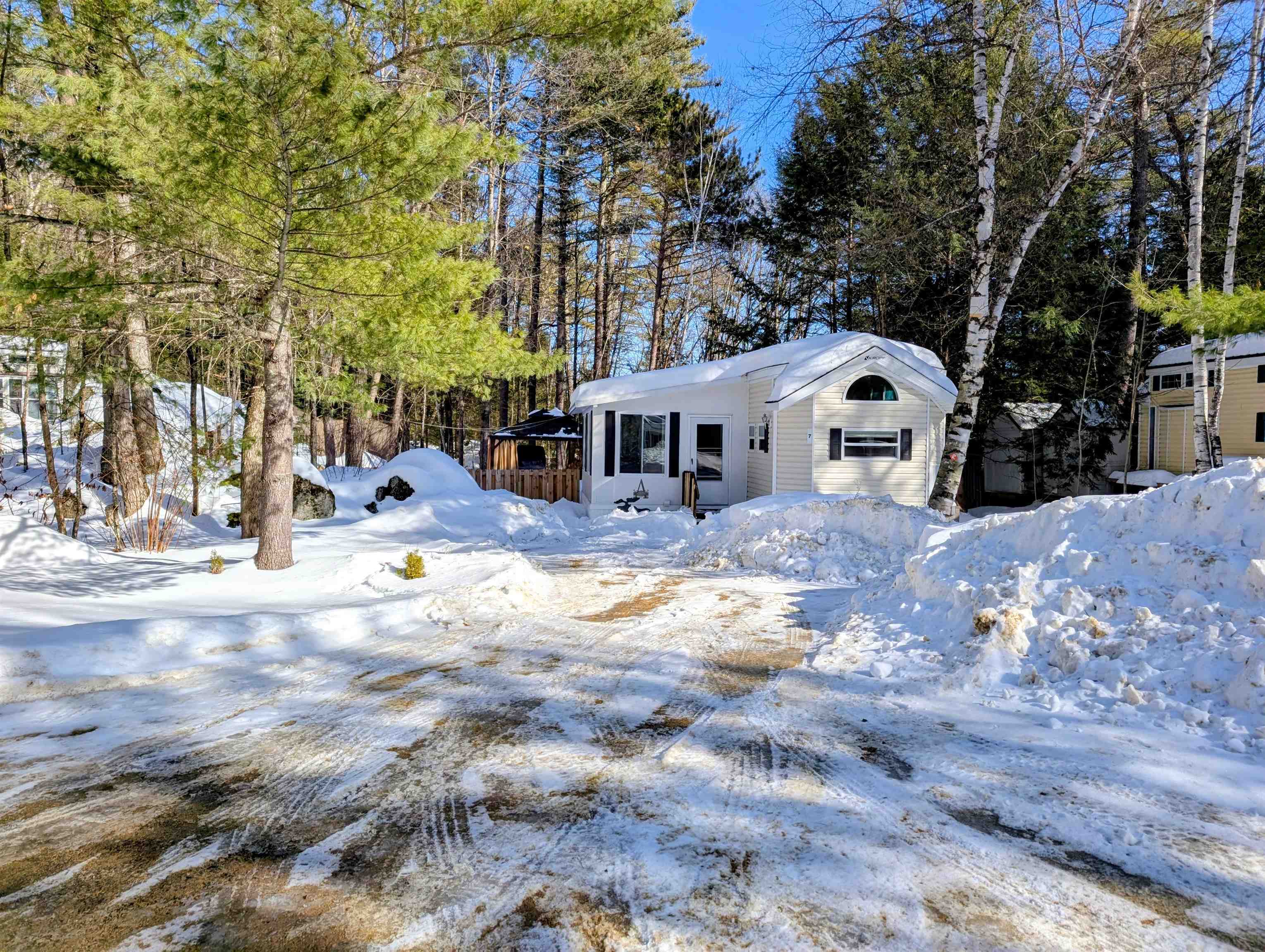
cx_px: 632
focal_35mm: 24
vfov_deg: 56.9
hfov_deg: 71.5
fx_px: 878
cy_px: 476
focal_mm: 6.9
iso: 21
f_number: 1.68
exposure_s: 1/1471
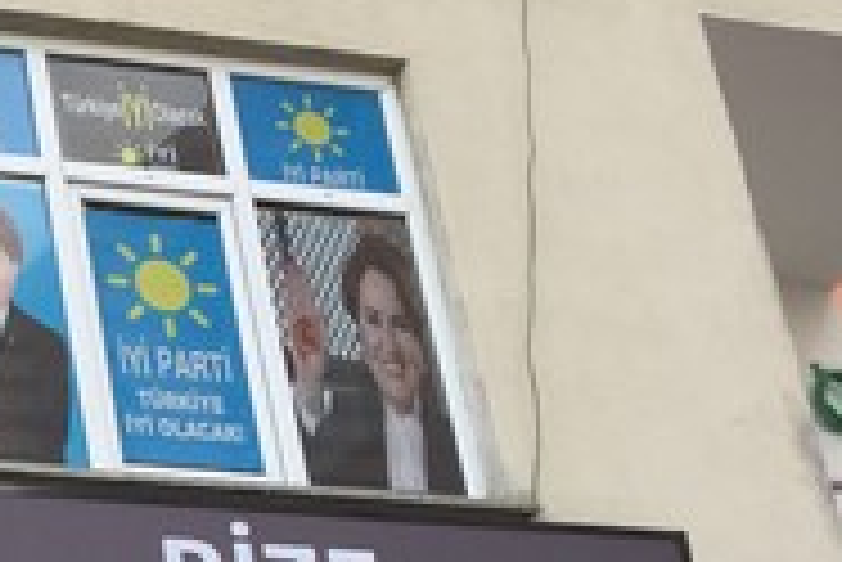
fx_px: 2528
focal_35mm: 108
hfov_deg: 16.6
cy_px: 665
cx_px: -531
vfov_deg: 12.4
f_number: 2.2
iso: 32
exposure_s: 1/163
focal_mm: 4.15
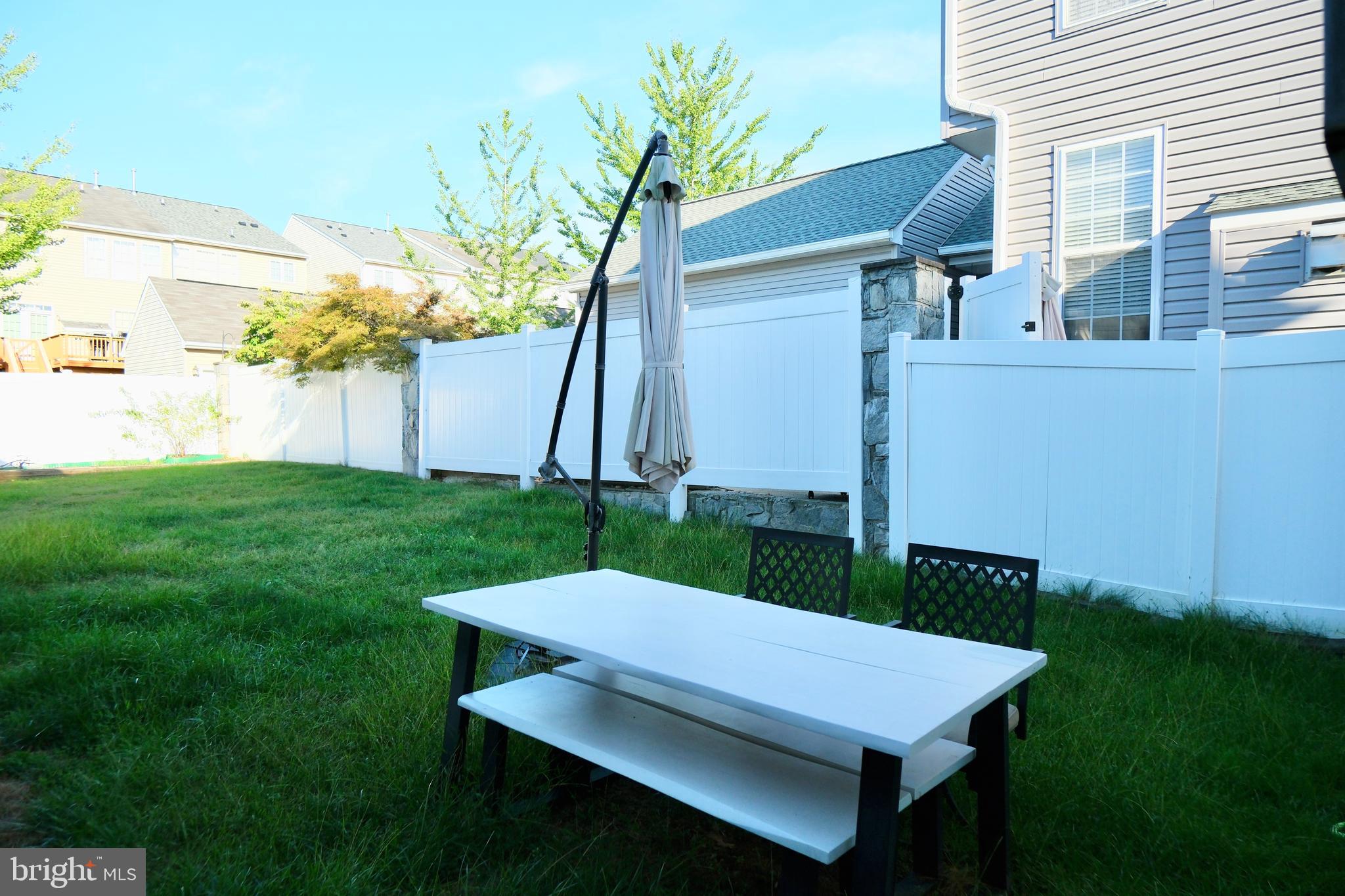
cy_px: 448
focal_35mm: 23
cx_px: 672
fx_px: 859
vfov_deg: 55.1
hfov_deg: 76.1
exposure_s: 1/1600
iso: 640
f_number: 3.5
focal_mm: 15
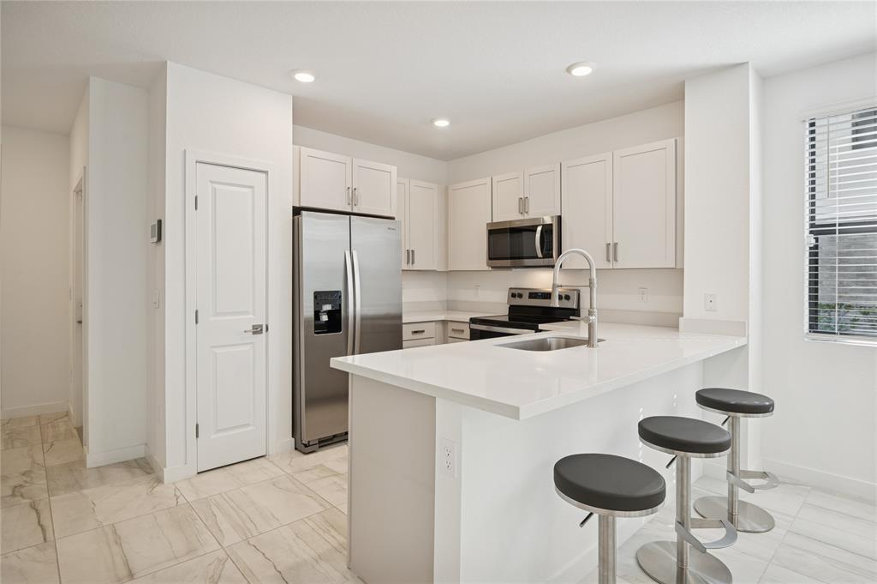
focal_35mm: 18
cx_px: 438
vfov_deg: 67.3
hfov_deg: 90.0
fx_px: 438
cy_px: 292
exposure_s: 1/60
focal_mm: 18
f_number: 8
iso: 250
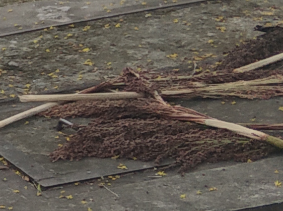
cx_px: -652
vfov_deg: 7.8
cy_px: 117
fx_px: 1560
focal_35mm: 191
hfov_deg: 8.3
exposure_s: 1/1676
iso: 209
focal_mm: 3.82
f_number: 1.8
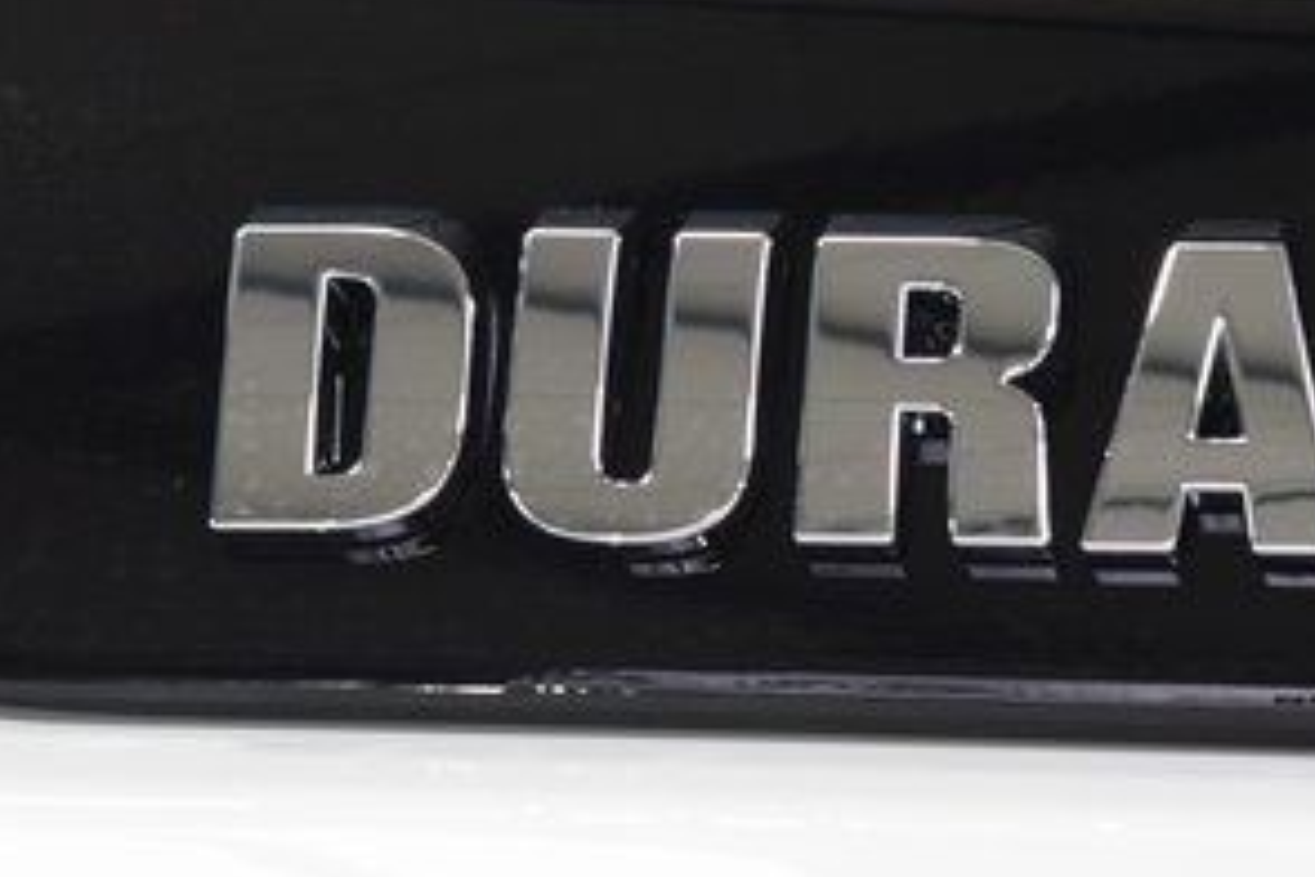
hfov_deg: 9.0
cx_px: 1163
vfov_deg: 6.0
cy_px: 418
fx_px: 8364
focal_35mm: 229
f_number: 7.1
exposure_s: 1/30
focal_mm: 70
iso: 1000
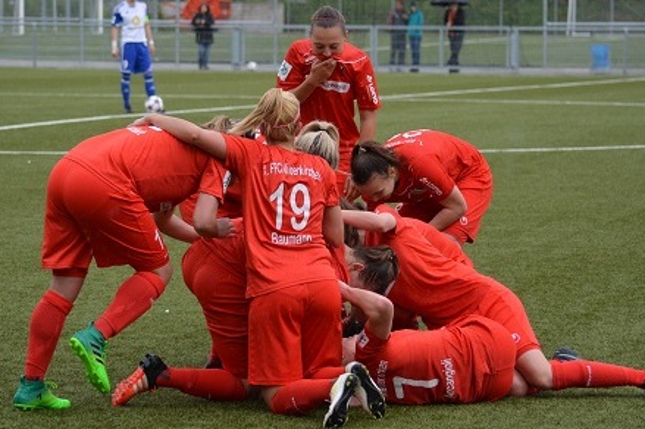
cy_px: 214
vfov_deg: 10.7
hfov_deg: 16.1
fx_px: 2283
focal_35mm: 128
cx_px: 322
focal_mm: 85
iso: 800
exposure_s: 1/500
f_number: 4.5
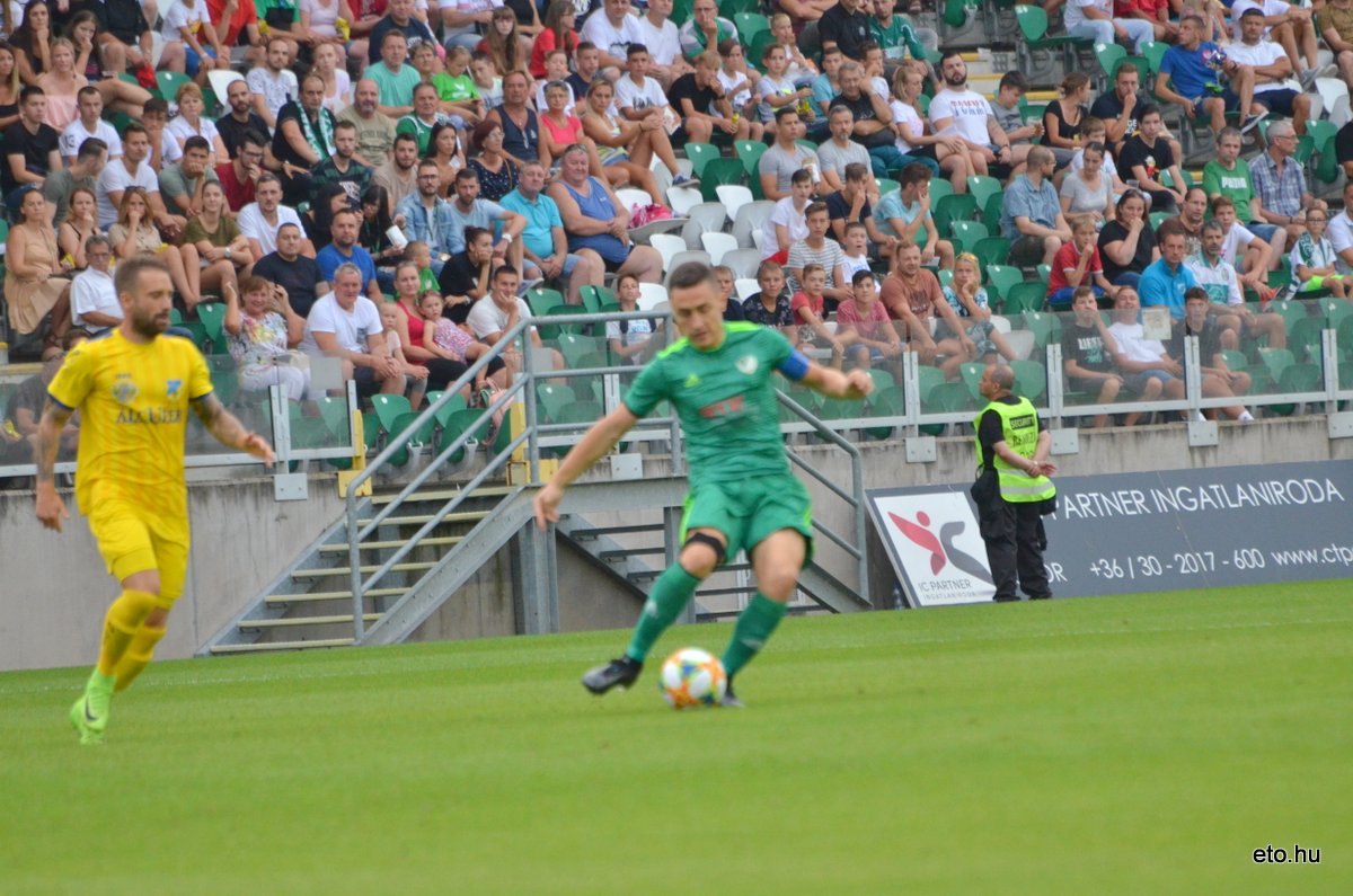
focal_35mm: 420
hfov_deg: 4.9
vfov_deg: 3.3
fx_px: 15753
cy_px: 448
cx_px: 676
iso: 1600
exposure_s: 1/1250
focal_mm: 280
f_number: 5.6
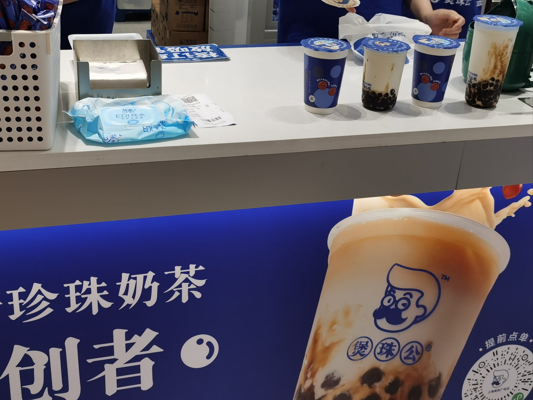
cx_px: 266
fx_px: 754
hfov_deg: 38.9
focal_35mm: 49
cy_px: 200
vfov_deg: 29.7
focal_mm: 5.56
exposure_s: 1/100
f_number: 1.6
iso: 64
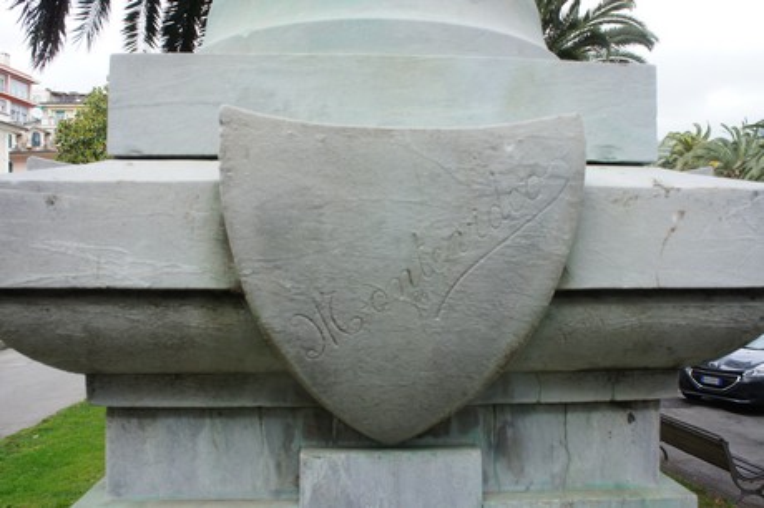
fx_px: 636
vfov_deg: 43.5
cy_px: 254
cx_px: 382
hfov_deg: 62.0
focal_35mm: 30
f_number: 11
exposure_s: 1/50
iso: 200
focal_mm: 20
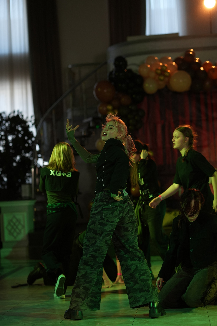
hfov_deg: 16.1
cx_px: 108
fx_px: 768
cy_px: 163
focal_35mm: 85
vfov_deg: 23.9
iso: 800
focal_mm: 85
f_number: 2.2
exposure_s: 1/400
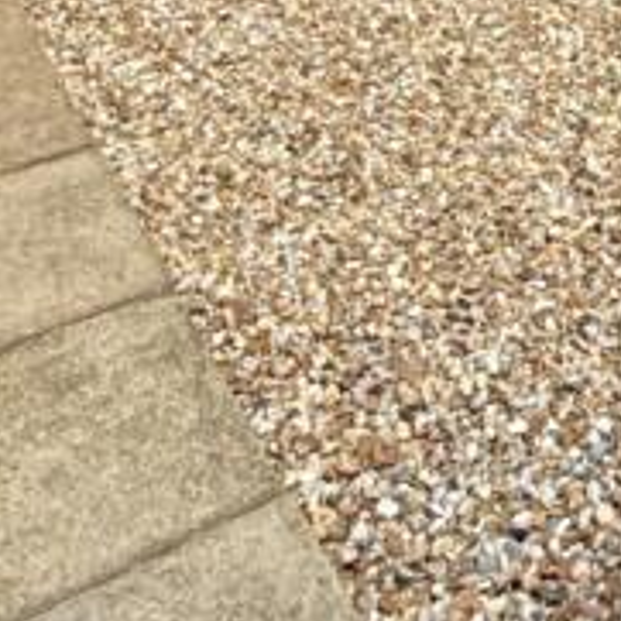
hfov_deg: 20.4
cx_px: 985
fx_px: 1421
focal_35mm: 70
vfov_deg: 19.2
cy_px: -470
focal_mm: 2.22
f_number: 2.2
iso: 64
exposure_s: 1/1087
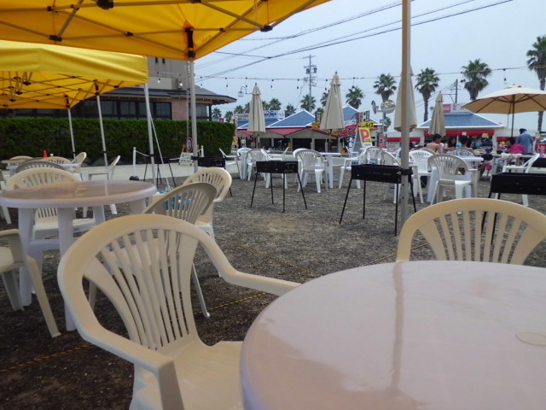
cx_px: 273
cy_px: 205
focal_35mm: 26
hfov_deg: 67.3
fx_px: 410
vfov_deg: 53.1
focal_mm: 4.7
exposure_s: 1/200
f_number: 7.9
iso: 64
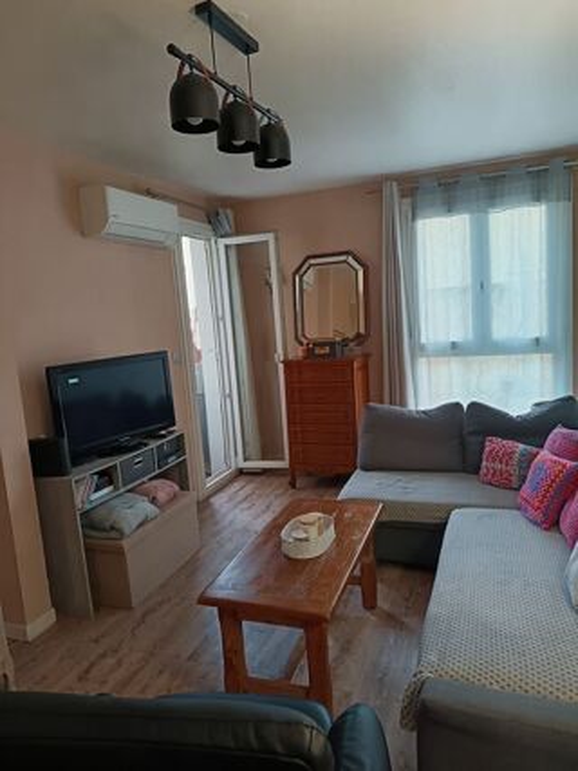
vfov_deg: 71.6
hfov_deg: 56.8
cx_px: 289
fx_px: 535
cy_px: 386
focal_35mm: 24
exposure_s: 1/25
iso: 1003
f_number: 1.75
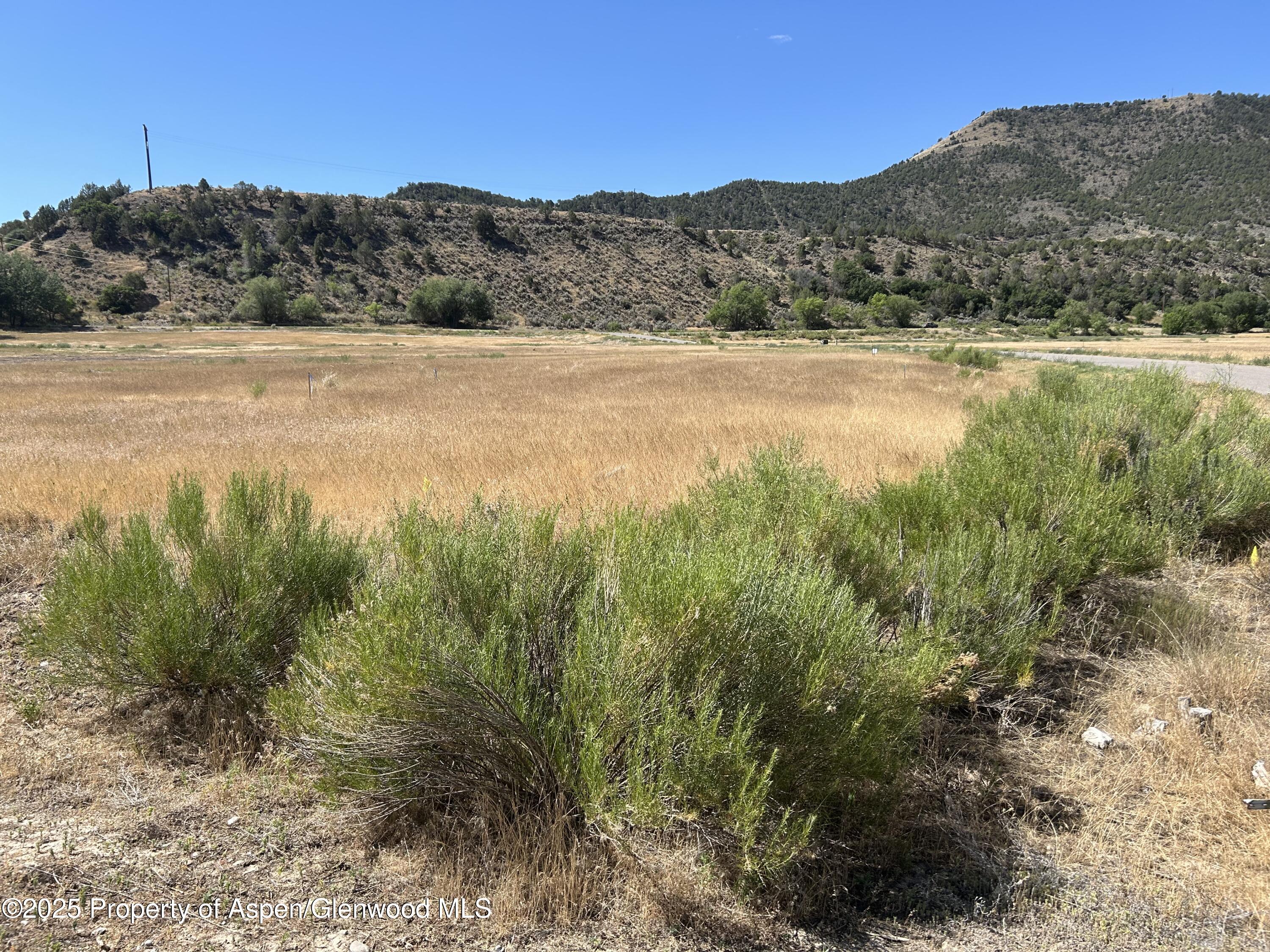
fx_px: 954
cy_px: 476
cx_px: 635
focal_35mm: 26
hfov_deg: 67.3
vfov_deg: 53.1
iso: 50
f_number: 1.5
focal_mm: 5.7
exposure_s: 1/3165
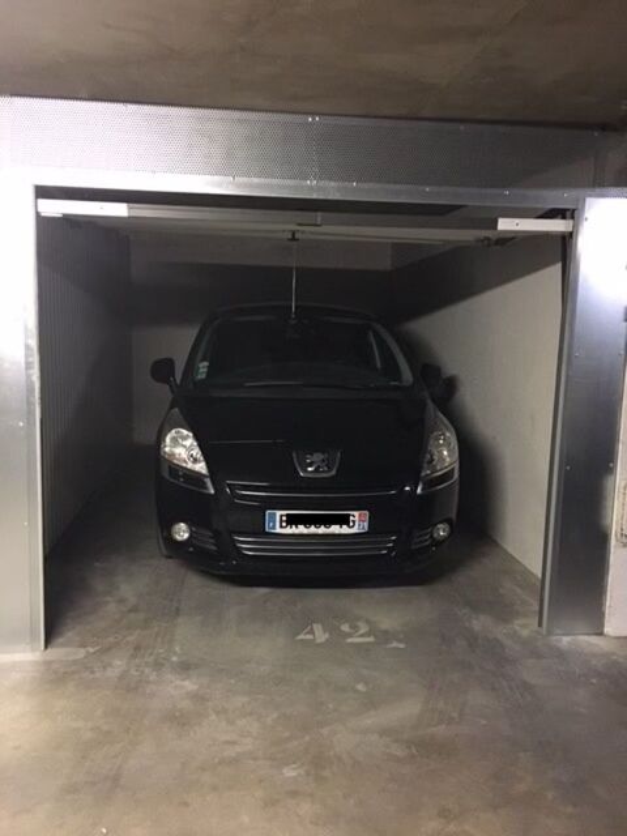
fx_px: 700
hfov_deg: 48.2
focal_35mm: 29
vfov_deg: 61.7
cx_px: 314
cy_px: 418
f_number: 2.2
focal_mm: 4.15
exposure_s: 1/17
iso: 320
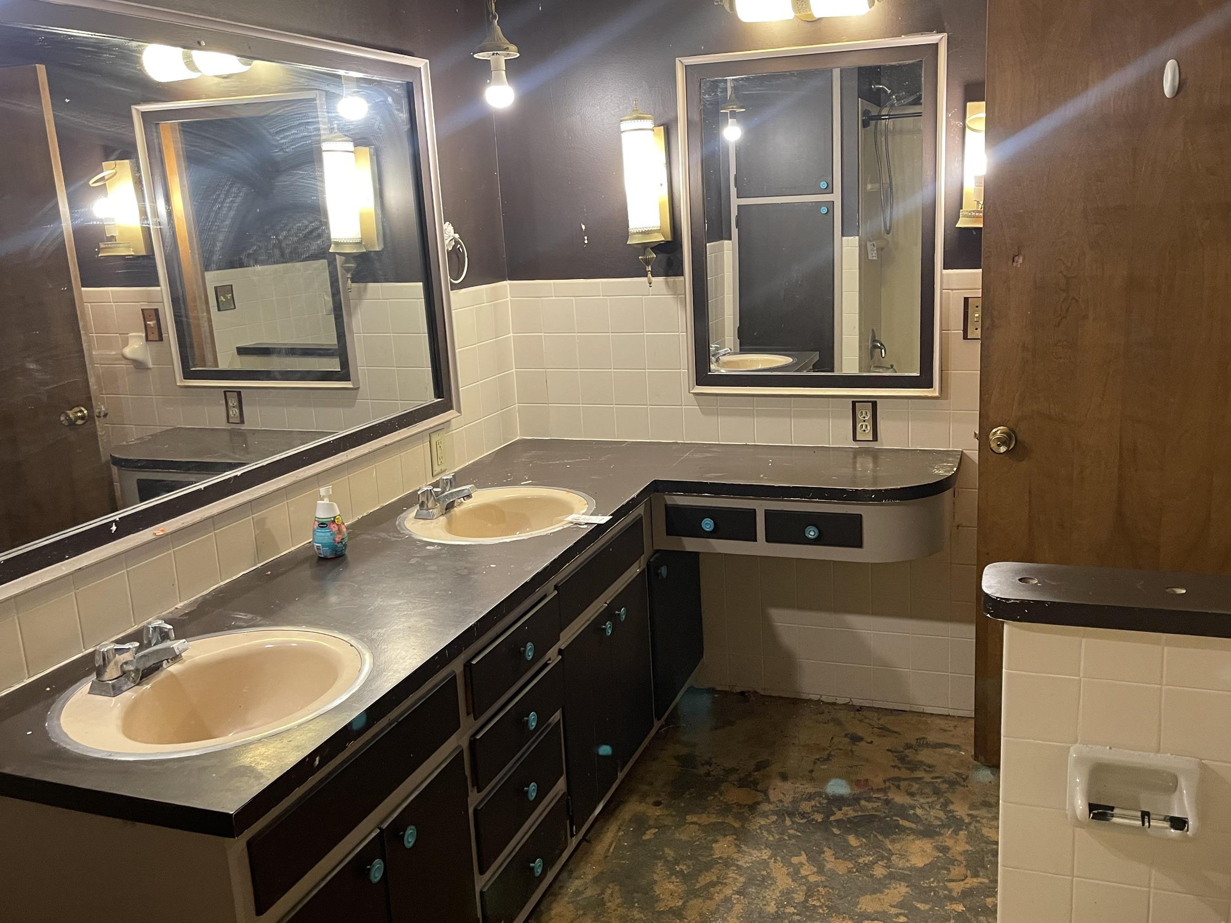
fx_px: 1031
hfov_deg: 61.6
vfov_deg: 48.2
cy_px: 429
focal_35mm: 29
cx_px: 661
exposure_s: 1/60
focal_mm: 5.1
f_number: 1.6
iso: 320
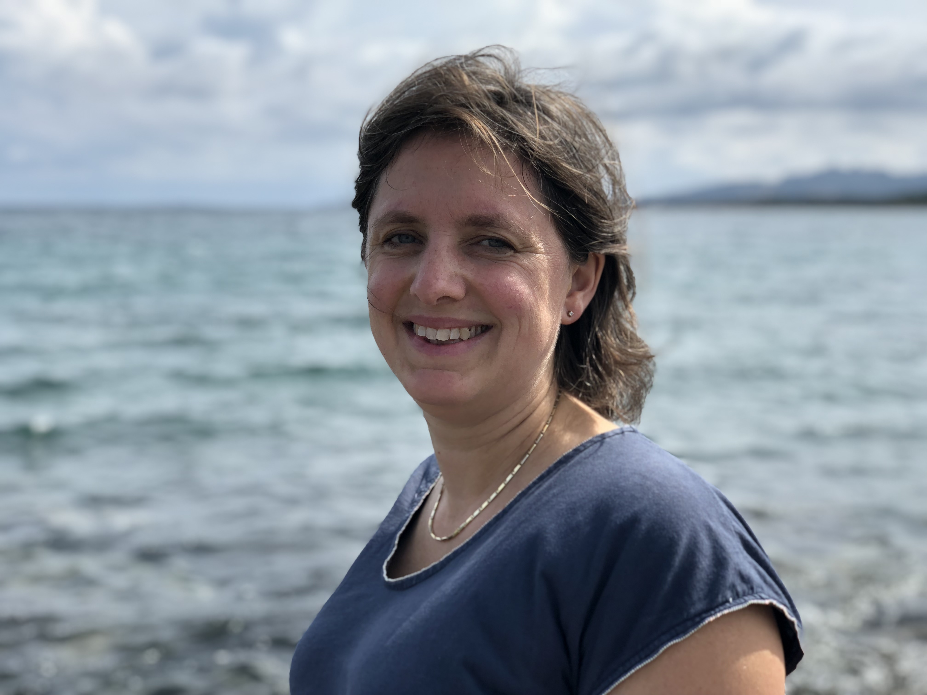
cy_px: 348
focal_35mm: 52
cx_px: 464
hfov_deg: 36.8
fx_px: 1393
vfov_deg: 28.0
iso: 16
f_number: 2.4
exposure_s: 1/657
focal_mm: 6
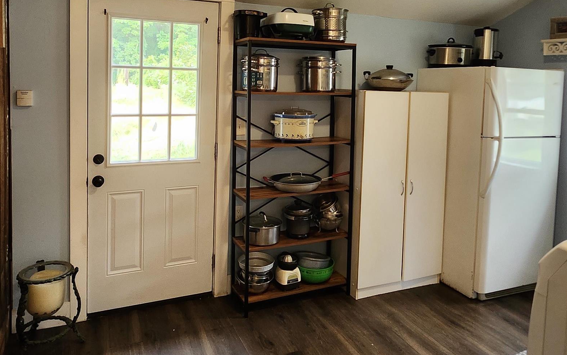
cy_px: 113
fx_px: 417
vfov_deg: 45.2
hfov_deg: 68.4
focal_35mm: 27
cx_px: 271
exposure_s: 1/40
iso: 320
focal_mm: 1.74
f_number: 2.2
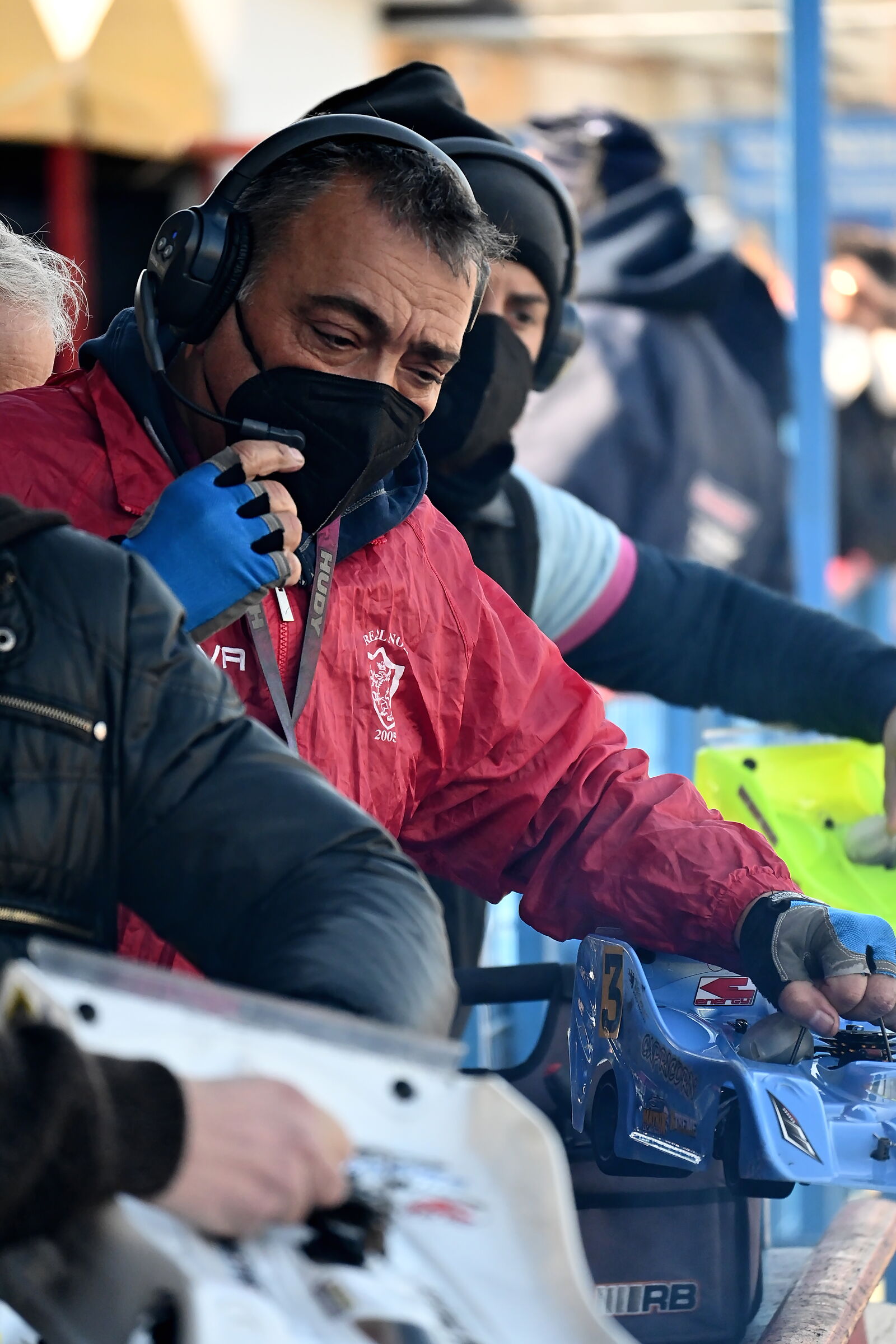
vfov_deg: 6.9
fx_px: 11199
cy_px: 672
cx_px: 448
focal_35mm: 300
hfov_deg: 4.6
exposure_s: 1/1000
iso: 1600
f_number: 6
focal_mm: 200
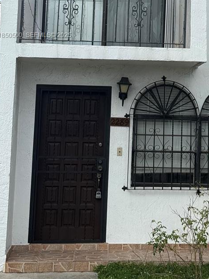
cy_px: 36
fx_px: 740
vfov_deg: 20.9
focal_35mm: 92
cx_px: 189
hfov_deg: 15.9
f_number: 1.78
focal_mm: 6.76
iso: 64
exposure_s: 1/2762
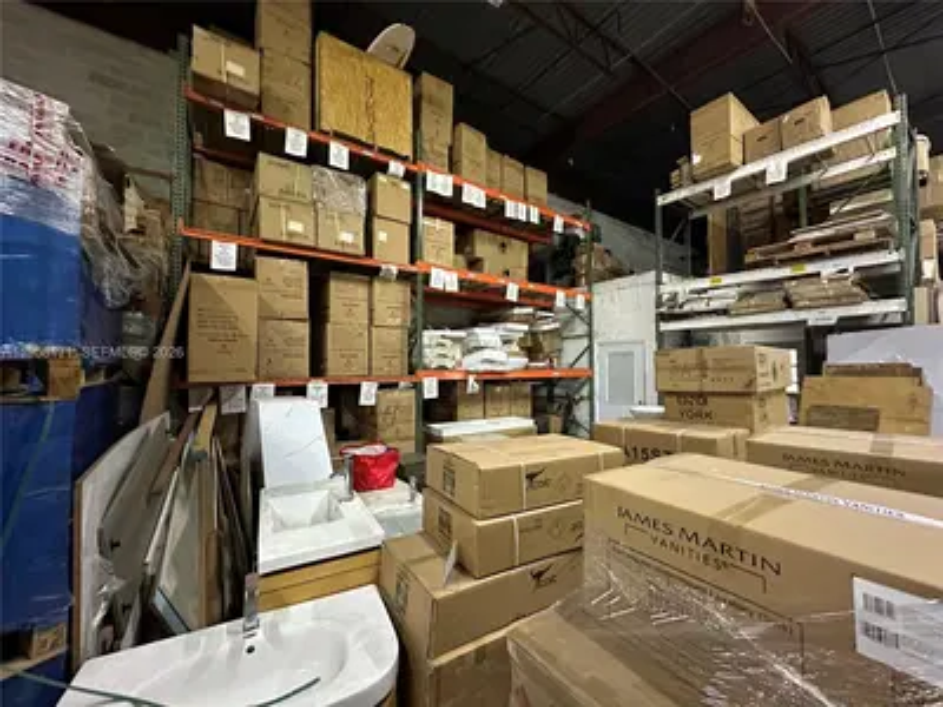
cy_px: 354
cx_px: 472
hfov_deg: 102.1
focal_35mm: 14
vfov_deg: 85.7
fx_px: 381
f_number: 2.2
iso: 1000
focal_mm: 2.22
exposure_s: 1/60
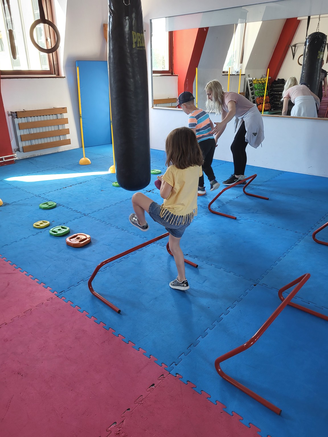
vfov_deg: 67.3
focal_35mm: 26
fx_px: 328
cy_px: 218
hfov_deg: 53.1
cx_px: 164
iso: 100
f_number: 1.8
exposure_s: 1/100
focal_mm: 5.4
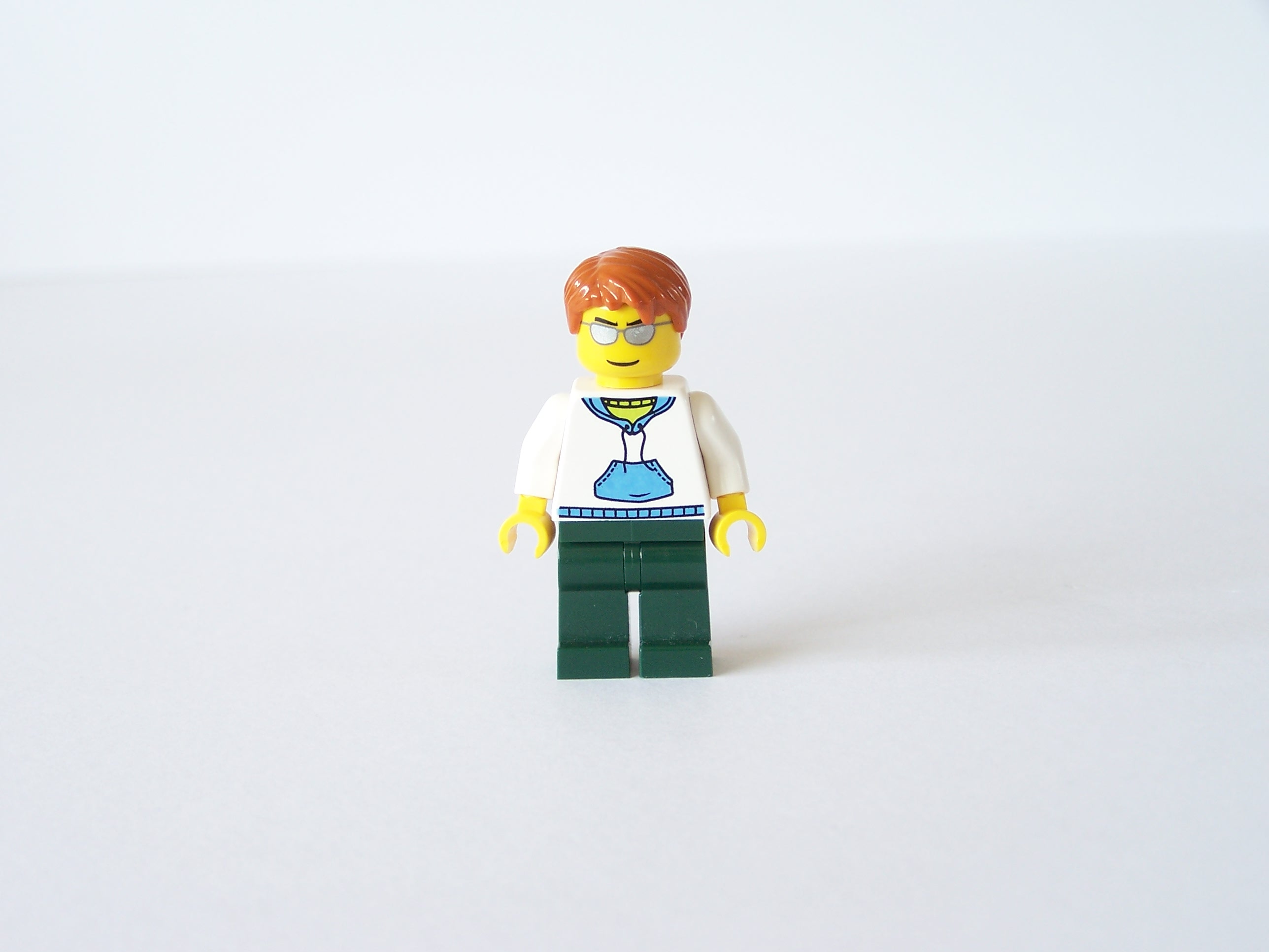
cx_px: 634
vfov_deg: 21.9
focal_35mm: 67
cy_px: 476
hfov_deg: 29.0
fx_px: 2456
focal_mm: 11.1
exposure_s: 1/30
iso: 80
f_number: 3.2
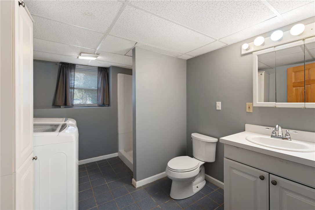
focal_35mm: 16
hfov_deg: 97.5
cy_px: 105
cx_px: 158
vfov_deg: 74.4
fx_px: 138
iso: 250
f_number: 7.1
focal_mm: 15.8
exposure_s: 1/5
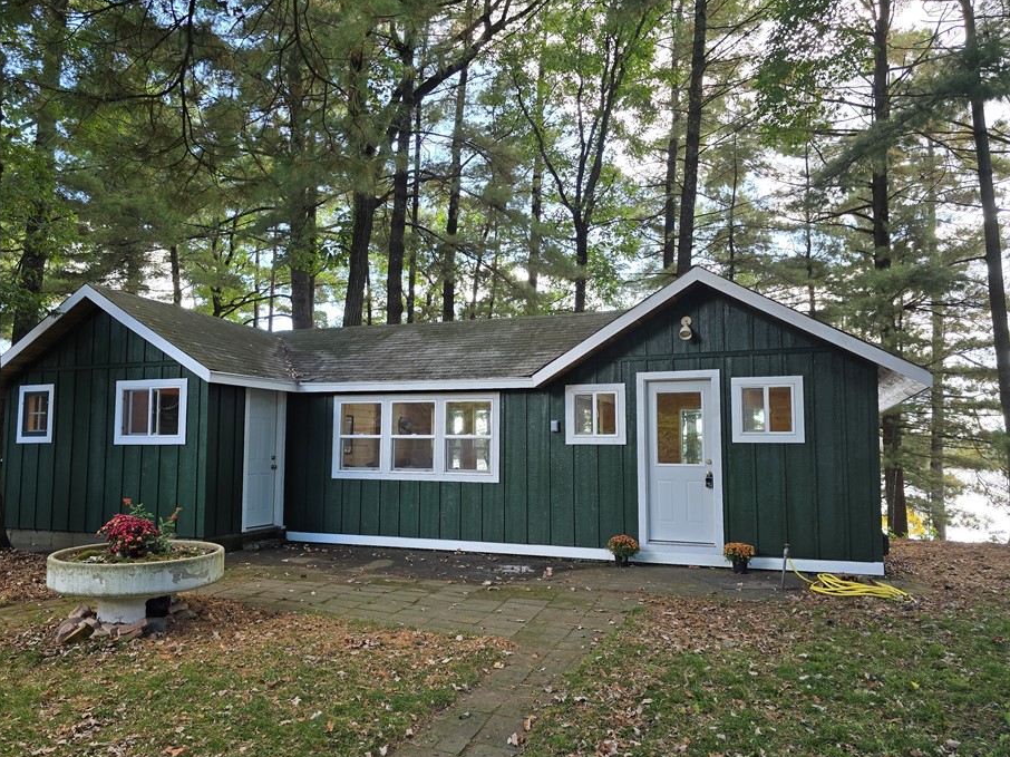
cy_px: 405
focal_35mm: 26
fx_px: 758
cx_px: 457
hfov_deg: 67.2
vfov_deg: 53.0
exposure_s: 1/180
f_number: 1.7
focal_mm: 6.3
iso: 50
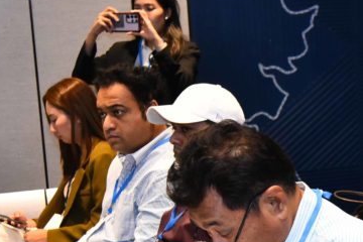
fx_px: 1321
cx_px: 425
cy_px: 257
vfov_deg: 10.4
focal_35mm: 131
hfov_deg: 15.2
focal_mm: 46
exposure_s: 1/100
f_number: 5.6
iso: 3200
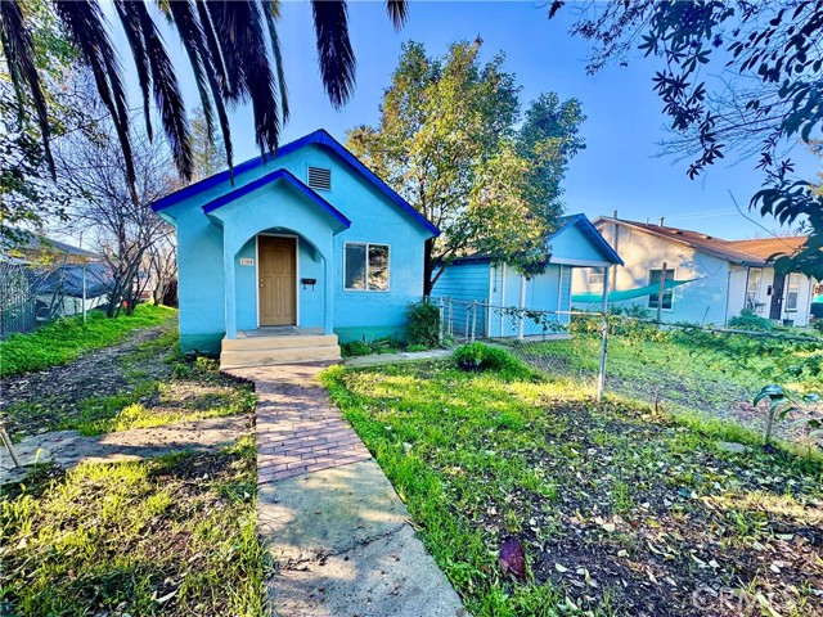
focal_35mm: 14
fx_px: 333
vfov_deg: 85.7
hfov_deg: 102.1
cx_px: 412
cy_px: 308
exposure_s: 1/108
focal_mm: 2.22
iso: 40
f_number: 2.2
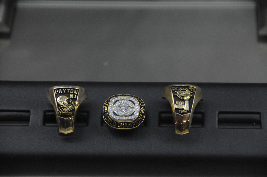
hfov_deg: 8.1
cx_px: 134
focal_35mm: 255
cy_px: 88
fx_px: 1889
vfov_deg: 5.4
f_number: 5.6
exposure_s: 1/80
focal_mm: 170
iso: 3200
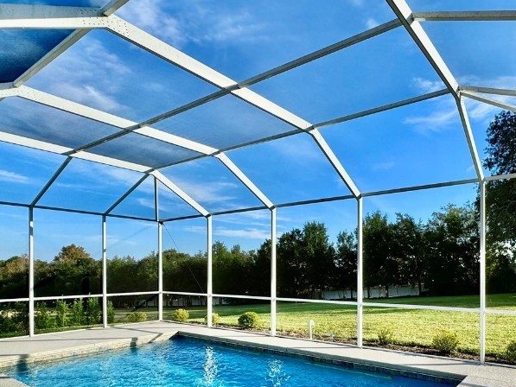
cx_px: 359
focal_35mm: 24
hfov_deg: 68.8
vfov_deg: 55.1
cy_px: 271
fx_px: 358
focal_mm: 2.22
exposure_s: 1/749
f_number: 2.2
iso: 40
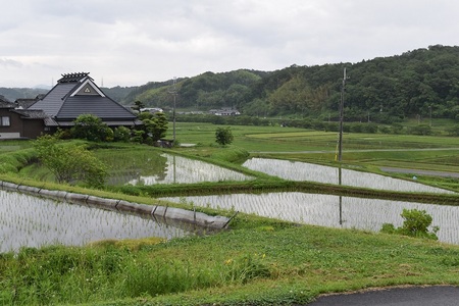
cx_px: 230
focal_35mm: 48
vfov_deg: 28.1
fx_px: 612
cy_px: 153
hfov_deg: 41.1
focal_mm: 32
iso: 400
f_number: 7.1
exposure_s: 1/200
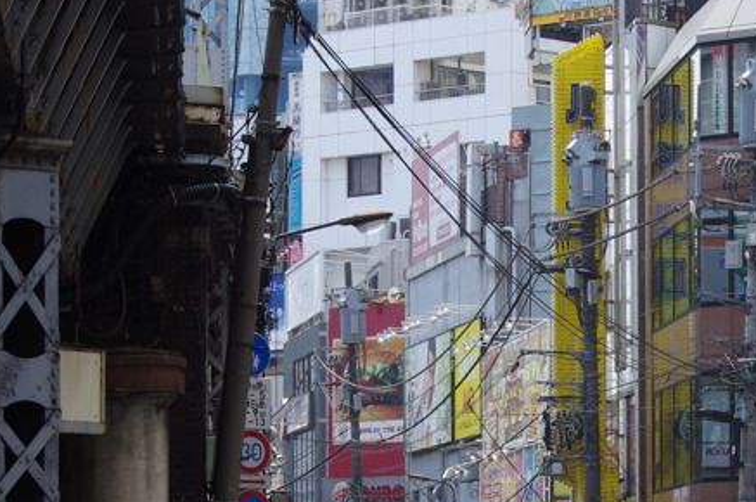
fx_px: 4026
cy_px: 500
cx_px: 600
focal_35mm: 192
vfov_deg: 7.1
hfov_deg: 10.7
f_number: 11
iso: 400
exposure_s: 1/200
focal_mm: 55
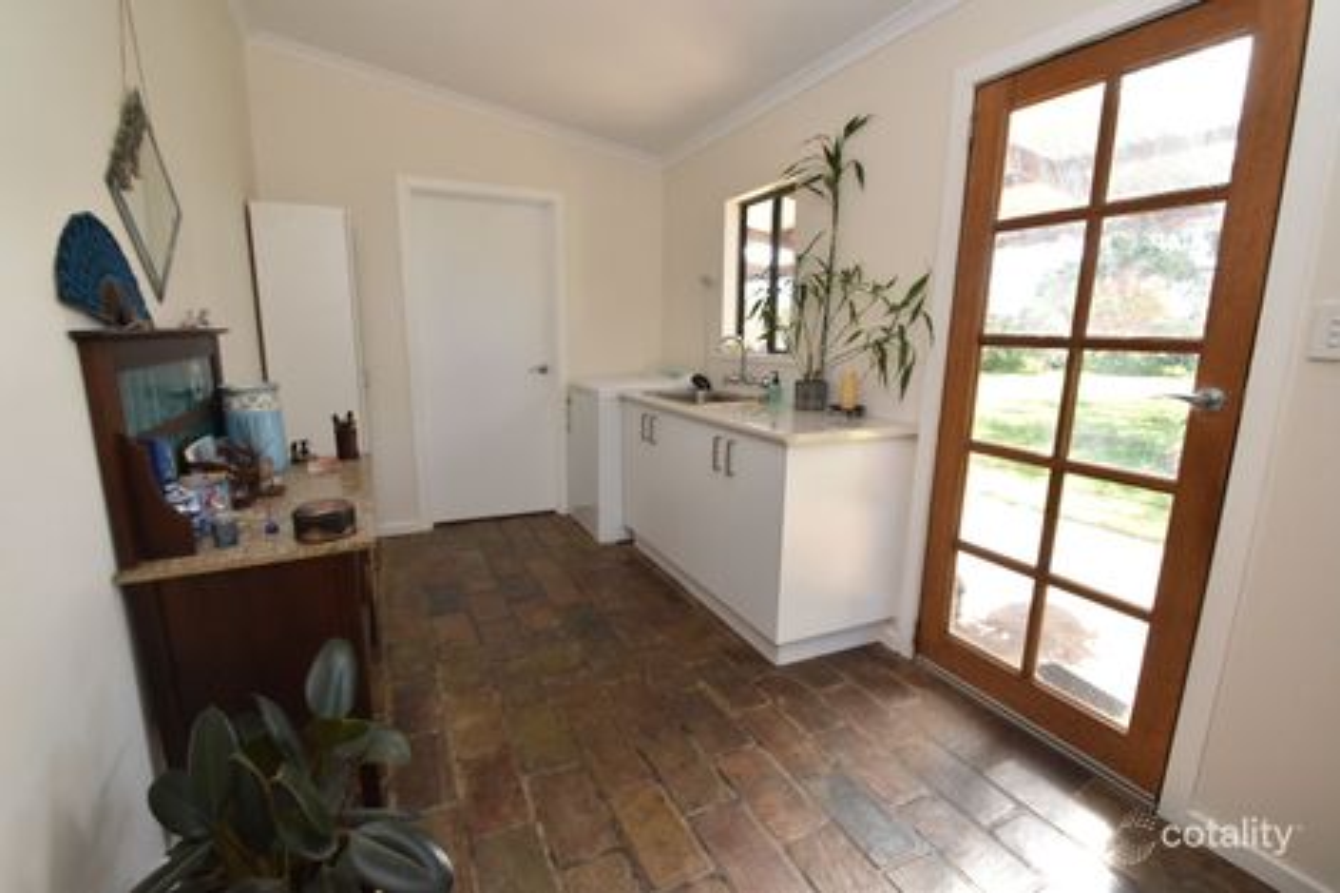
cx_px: 670
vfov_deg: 77.3
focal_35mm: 15
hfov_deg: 100.4
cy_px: 446
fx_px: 558
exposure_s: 1/125
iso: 560
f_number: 5.6
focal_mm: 10
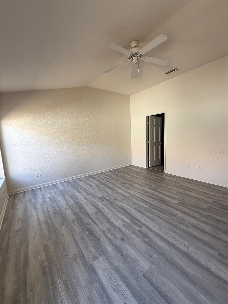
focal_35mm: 14
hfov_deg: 85.7
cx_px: 114
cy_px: 152
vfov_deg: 102.1
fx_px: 123
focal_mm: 2.22
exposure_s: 1/99
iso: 100
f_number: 2.2
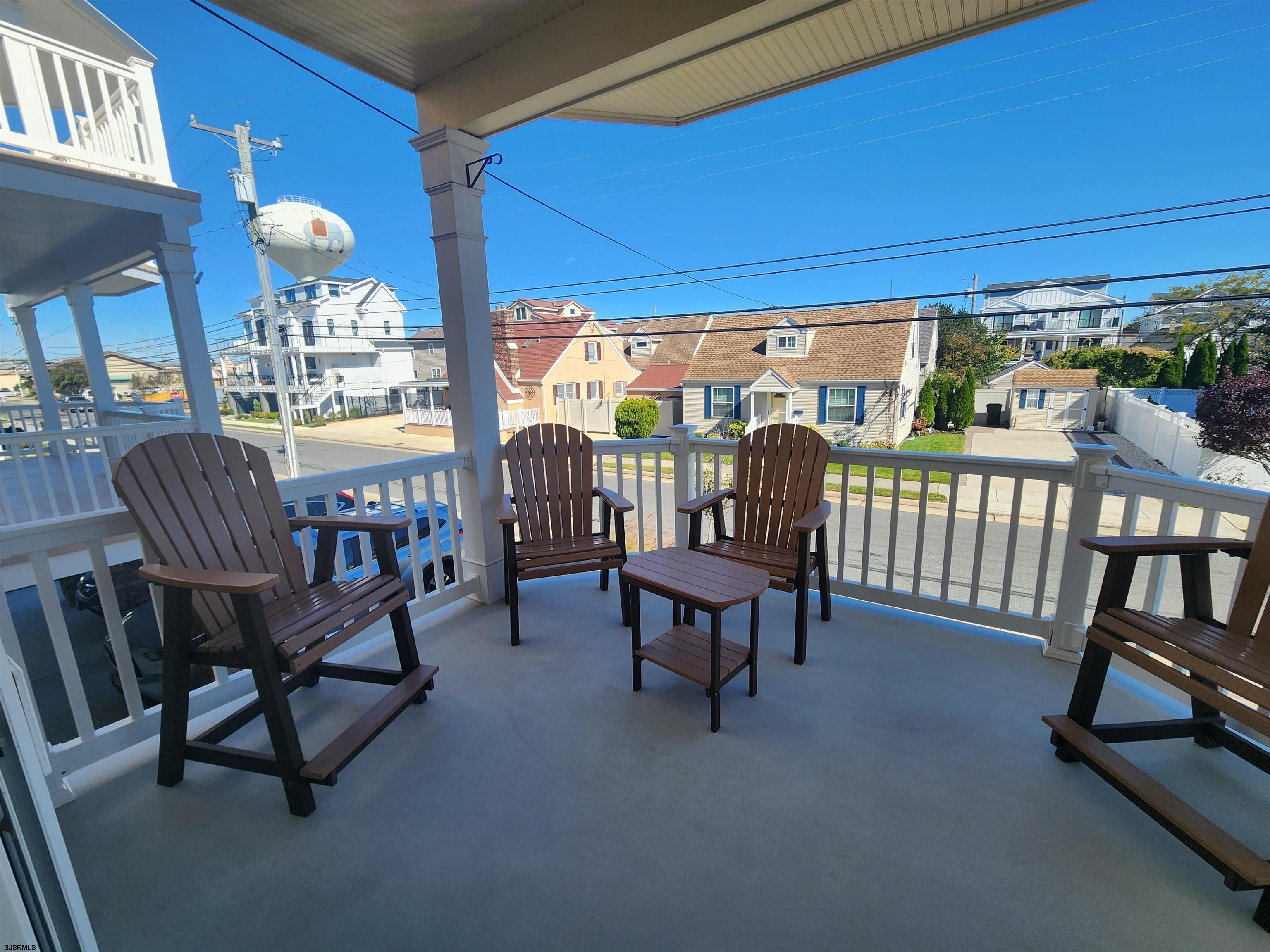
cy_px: 476
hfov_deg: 106.2
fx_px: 477
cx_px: 635
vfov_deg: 89.9
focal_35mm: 13
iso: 50
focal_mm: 2.2
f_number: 2.2
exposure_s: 1/1372
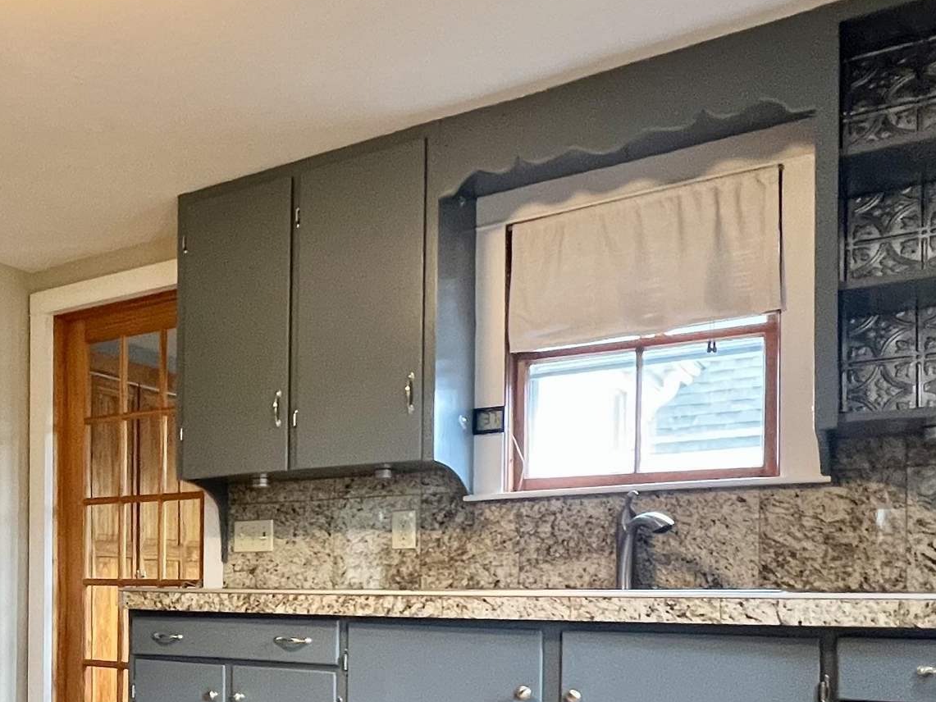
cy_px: 591
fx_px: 946
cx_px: 130
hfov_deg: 48.2
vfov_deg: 38.7
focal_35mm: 35
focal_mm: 1.57
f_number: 1.8
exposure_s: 1/60
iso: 400
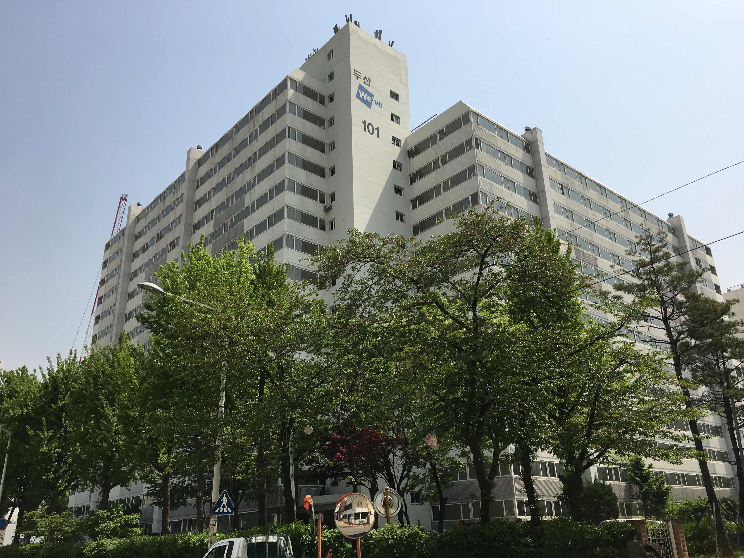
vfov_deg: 48.2
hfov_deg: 61.7
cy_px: 279
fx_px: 623
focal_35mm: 29
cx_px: 372
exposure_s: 1/1972
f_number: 2.2
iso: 25
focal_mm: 4.15
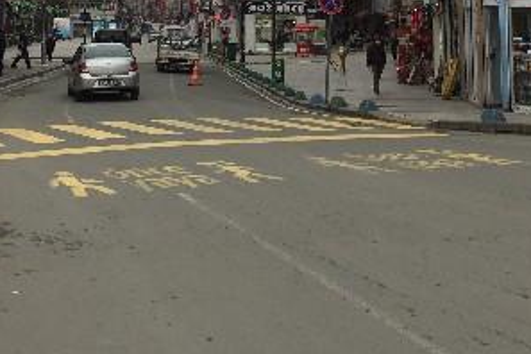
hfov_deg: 29.6
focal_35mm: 68
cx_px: 209
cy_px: -80
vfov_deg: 18.8
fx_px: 1003
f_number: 2.2
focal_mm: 4.15
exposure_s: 1/501
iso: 32
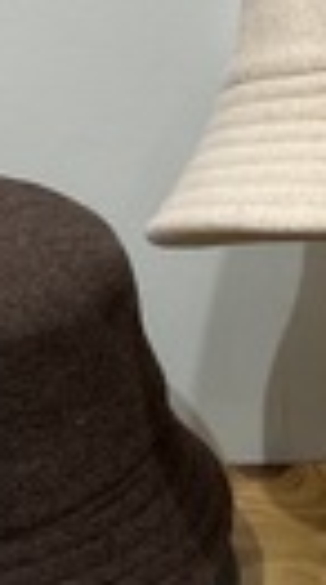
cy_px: 248
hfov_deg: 9.6
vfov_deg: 17.7
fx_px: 1873
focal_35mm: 121
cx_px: 514
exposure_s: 1/120
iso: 64
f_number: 1.8
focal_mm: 3
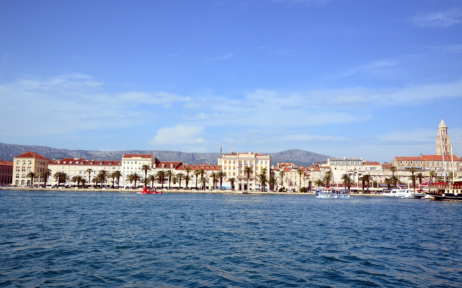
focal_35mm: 31
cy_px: 150
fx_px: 390
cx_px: 231
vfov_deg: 40.6
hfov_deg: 61.2
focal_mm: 20
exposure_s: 1/8000
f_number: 4.5
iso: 720
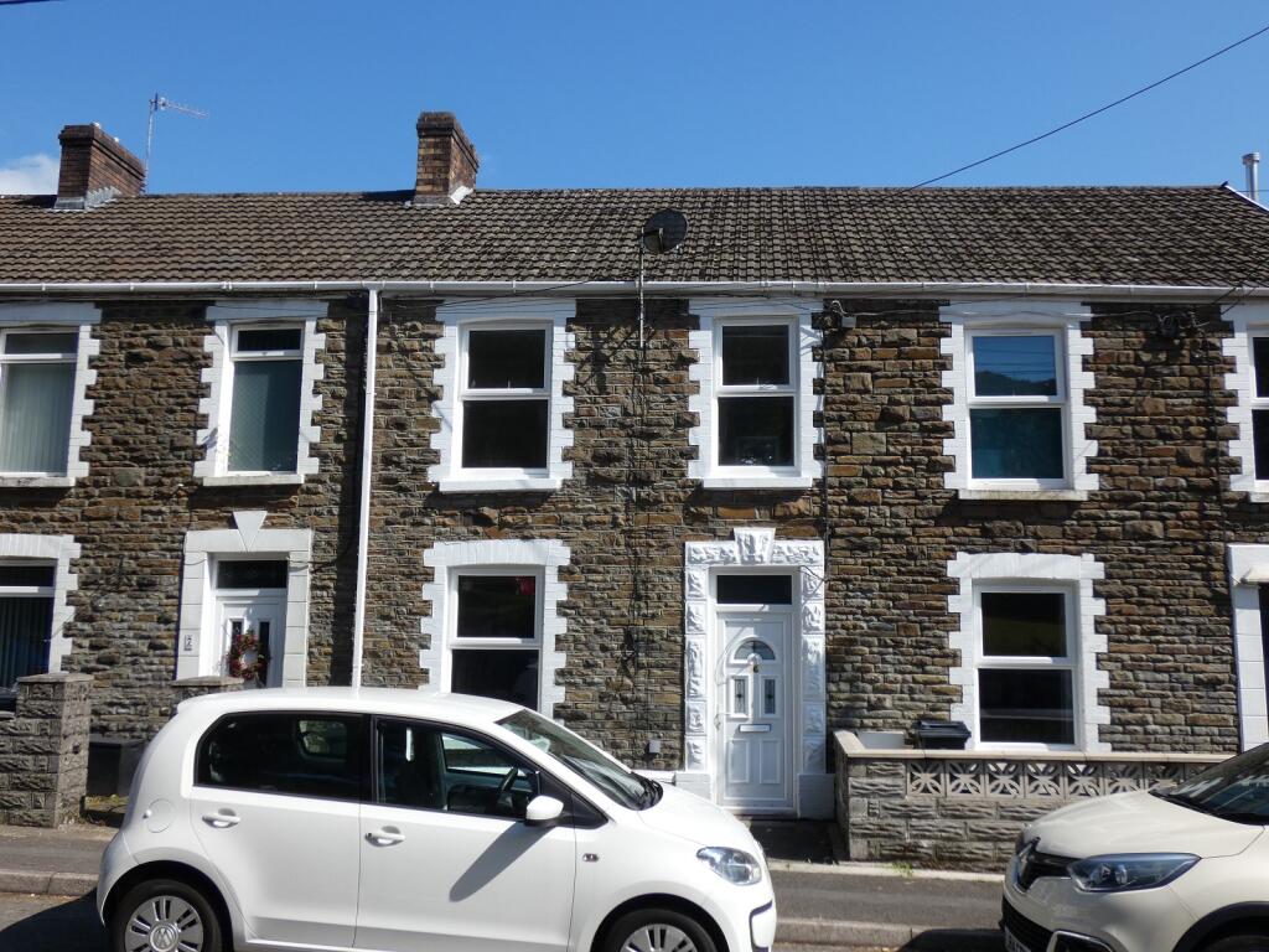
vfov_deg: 45.4
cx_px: 634
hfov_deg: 58.4
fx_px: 1136
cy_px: 476
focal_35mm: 31
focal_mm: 5.5
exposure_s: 1/1000
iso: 80
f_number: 3.5
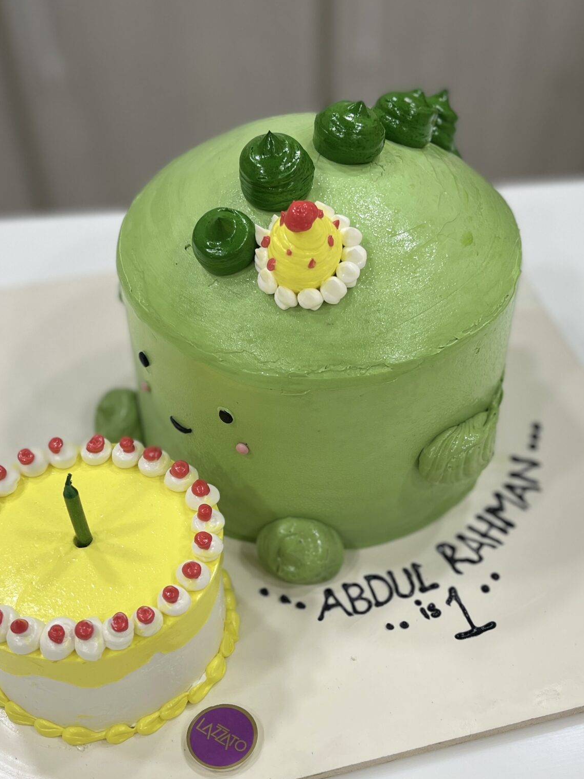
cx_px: 320
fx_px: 990
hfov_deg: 32.9
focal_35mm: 44
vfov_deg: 42.9
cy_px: 435
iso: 40
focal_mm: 5.1
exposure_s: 1/100
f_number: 1.6
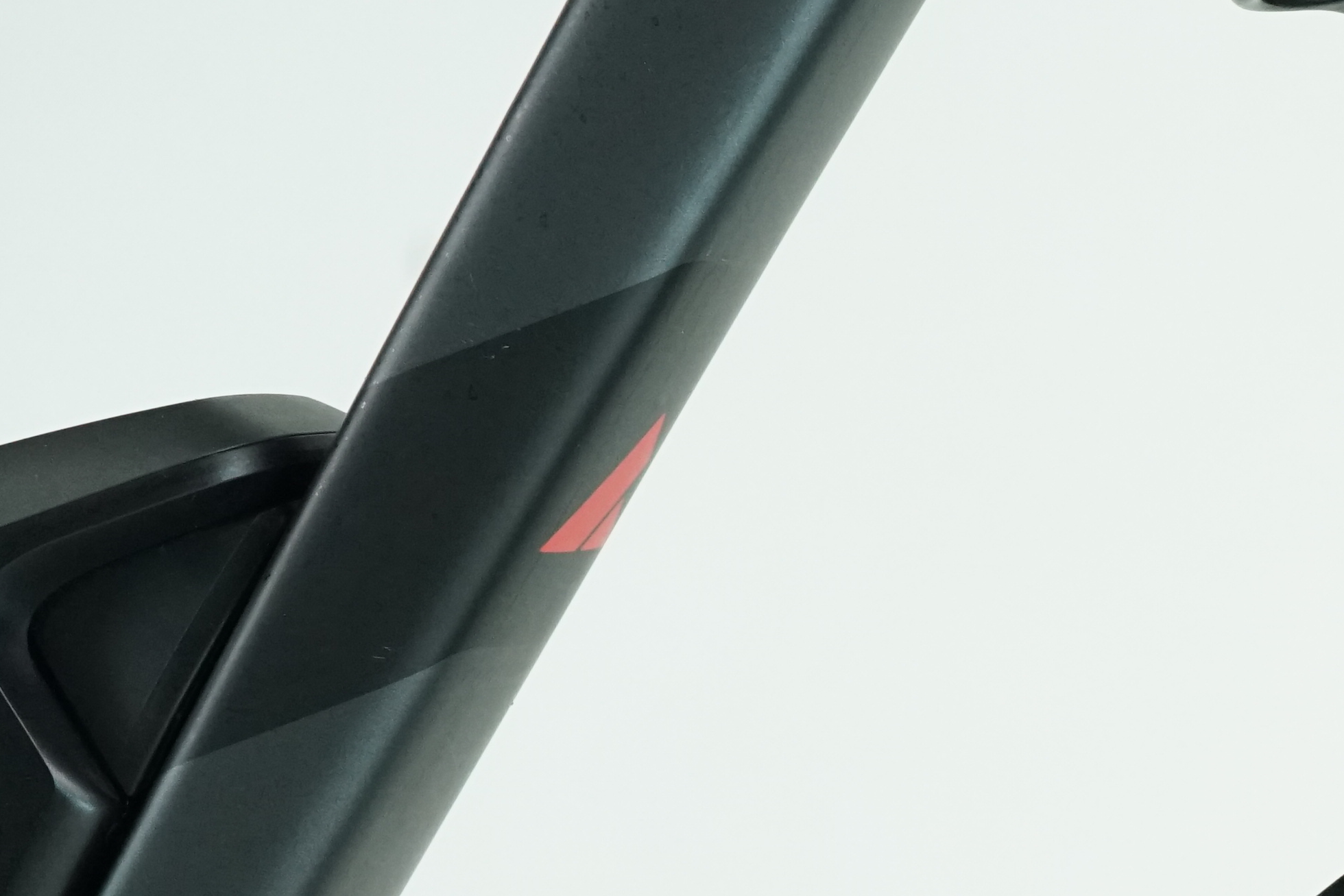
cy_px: 895
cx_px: 1842
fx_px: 3771
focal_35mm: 101
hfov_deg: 18.5
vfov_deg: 13.4
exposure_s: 1/200
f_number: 6.3
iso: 2500
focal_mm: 33
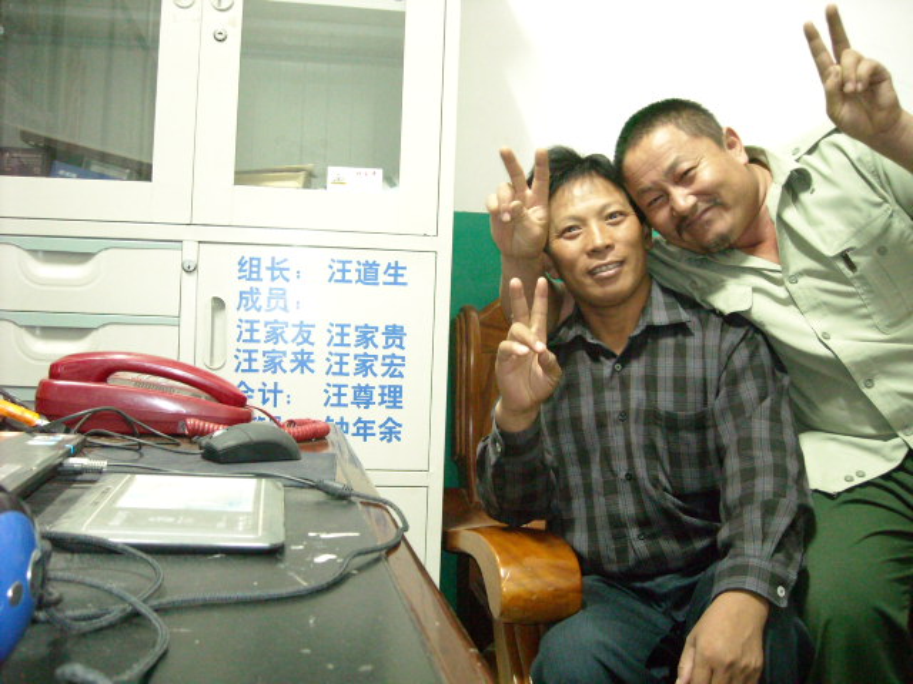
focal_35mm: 35
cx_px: 456
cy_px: 342
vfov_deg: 40.7
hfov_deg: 52.6
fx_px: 923
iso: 800
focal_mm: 5.7
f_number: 2.8
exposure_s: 1/3
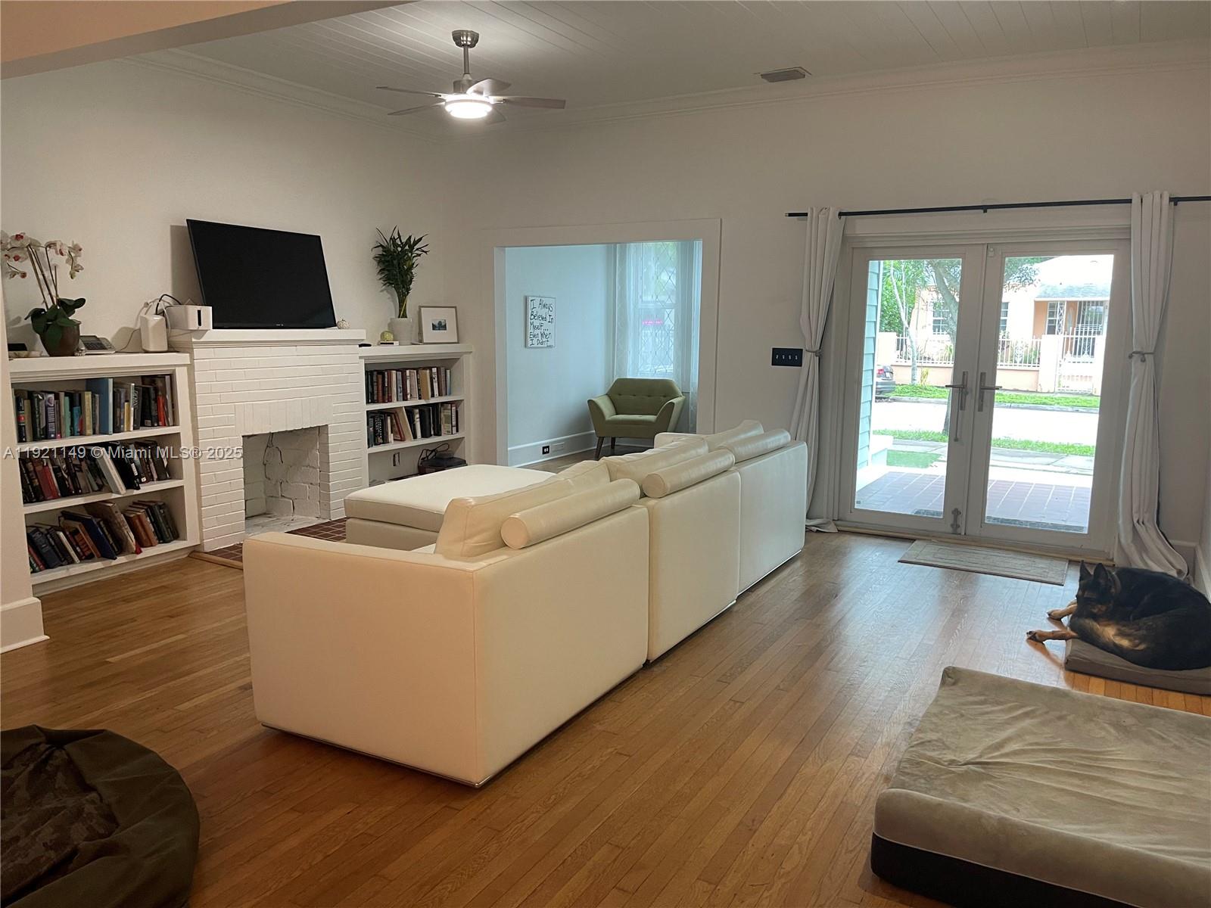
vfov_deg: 54.9
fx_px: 875
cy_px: 454
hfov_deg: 69.4
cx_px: 606
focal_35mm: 25
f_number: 1.6
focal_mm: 5.1
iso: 160
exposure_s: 1/60
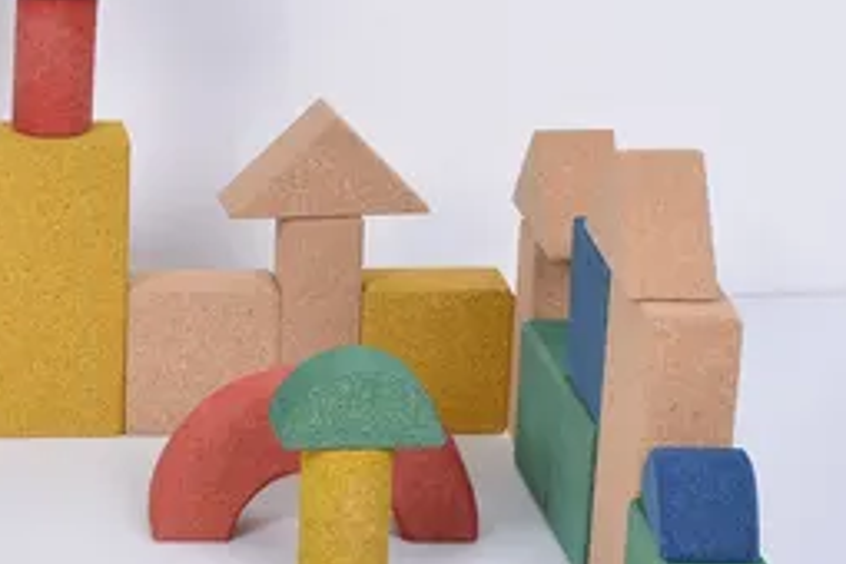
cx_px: -129
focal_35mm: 137
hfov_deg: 14.6
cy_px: 289
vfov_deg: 10.0
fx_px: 3209
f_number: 9
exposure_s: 1/125
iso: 640
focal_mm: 29
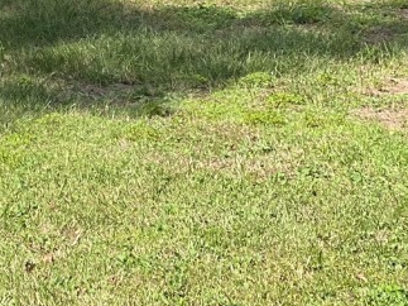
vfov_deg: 7.2
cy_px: -152
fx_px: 2392
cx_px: -208
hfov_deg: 9.5
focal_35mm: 203
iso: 32
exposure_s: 1/995
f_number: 2.2
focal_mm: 7.5
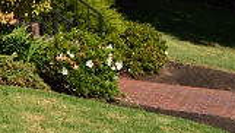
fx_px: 699
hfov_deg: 16.8
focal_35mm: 112
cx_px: -143
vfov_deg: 10.4
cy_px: -85
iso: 400
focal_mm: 20
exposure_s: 1/400
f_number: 11
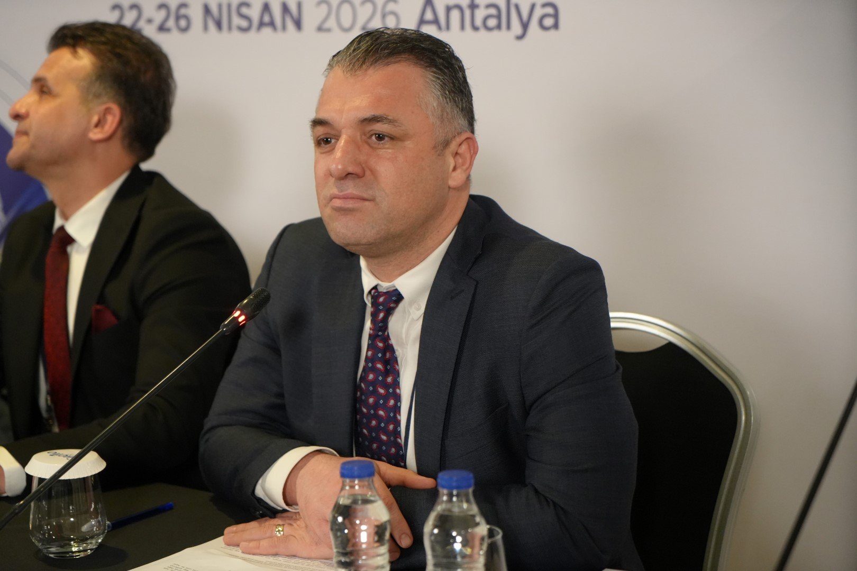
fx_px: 1666
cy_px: 286
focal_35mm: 70
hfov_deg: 28.8
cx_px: 428
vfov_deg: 19.5
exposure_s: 1/160
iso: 5000
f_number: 4
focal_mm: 70
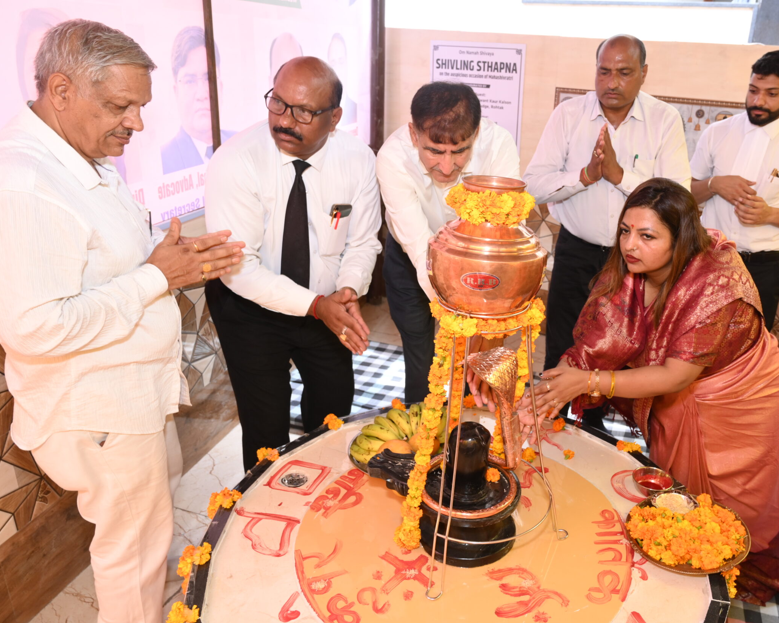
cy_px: 301
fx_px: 645
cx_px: 477
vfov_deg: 51.5
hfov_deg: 61.5
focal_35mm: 28
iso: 640
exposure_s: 1/125
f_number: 5
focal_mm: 24
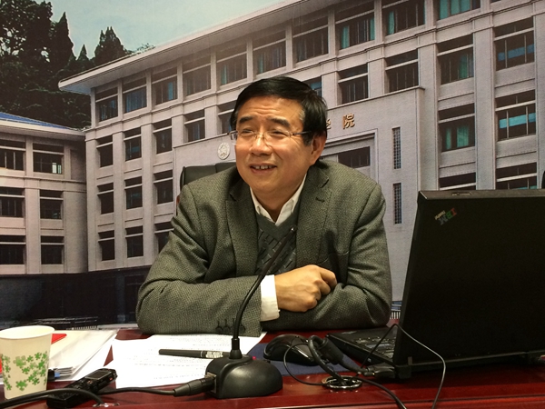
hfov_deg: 61.7
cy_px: 204
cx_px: 272
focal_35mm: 29
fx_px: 457
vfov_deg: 48.2
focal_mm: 4.15
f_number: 2.2
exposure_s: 1/33
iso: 200
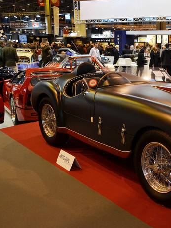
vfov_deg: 38.2
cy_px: 119
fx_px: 329
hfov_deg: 27.4
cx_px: 171
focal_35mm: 50
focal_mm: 22
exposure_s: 1/60
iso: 400
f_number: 3.8
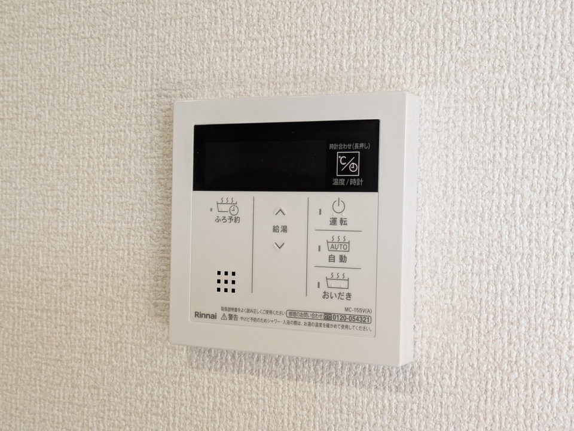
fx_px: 846
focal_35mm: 51
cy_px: 216
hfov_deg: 37.5
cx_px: 287
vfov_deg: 28.6
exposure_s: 1/100
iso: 140
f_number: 1.89
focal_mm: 5.43
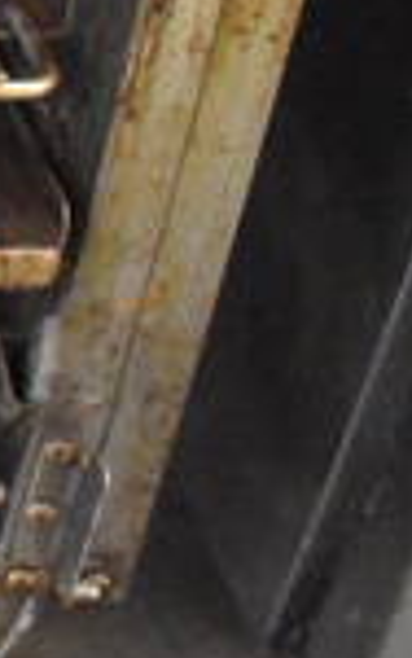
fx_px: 2008
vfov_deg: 17.7
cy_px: -140
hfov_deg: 9.3
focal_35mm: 112
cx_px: -828
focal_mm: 18
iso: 12800
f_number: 3.5
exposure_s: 1/20
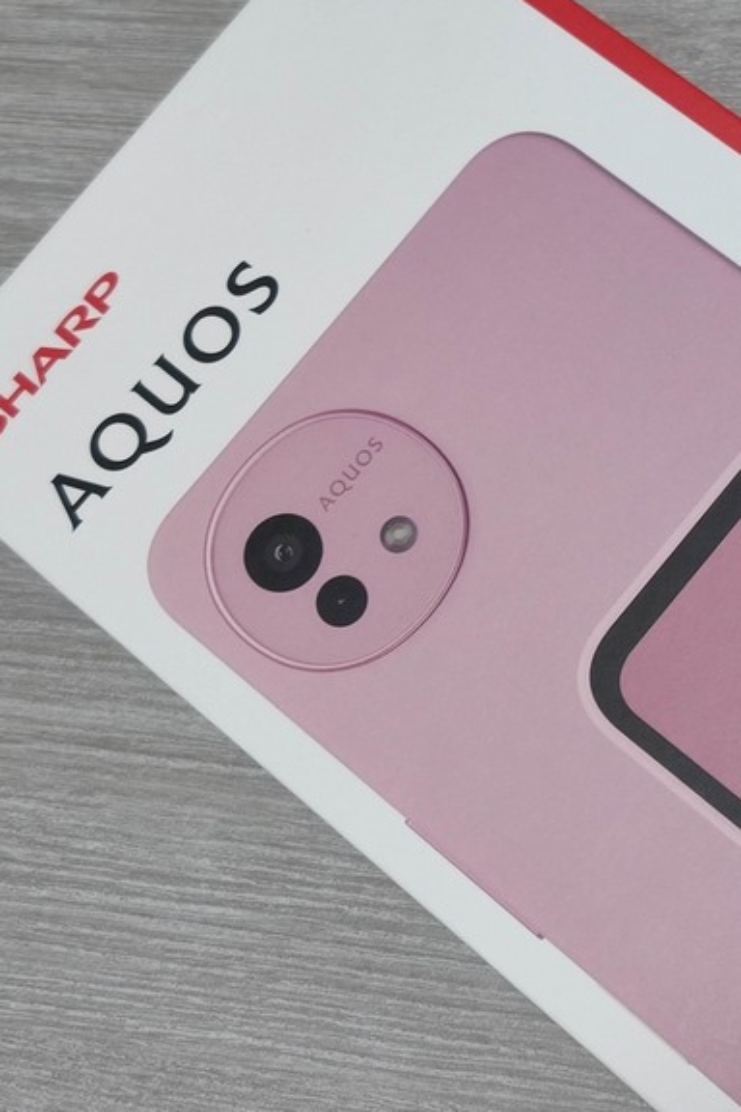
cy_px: 555
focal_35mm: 76
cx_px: 691
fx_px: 2346
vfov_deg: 26.7
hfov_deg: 17.6
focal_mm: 4.75
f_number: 1.75
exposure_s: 1/120
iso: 767
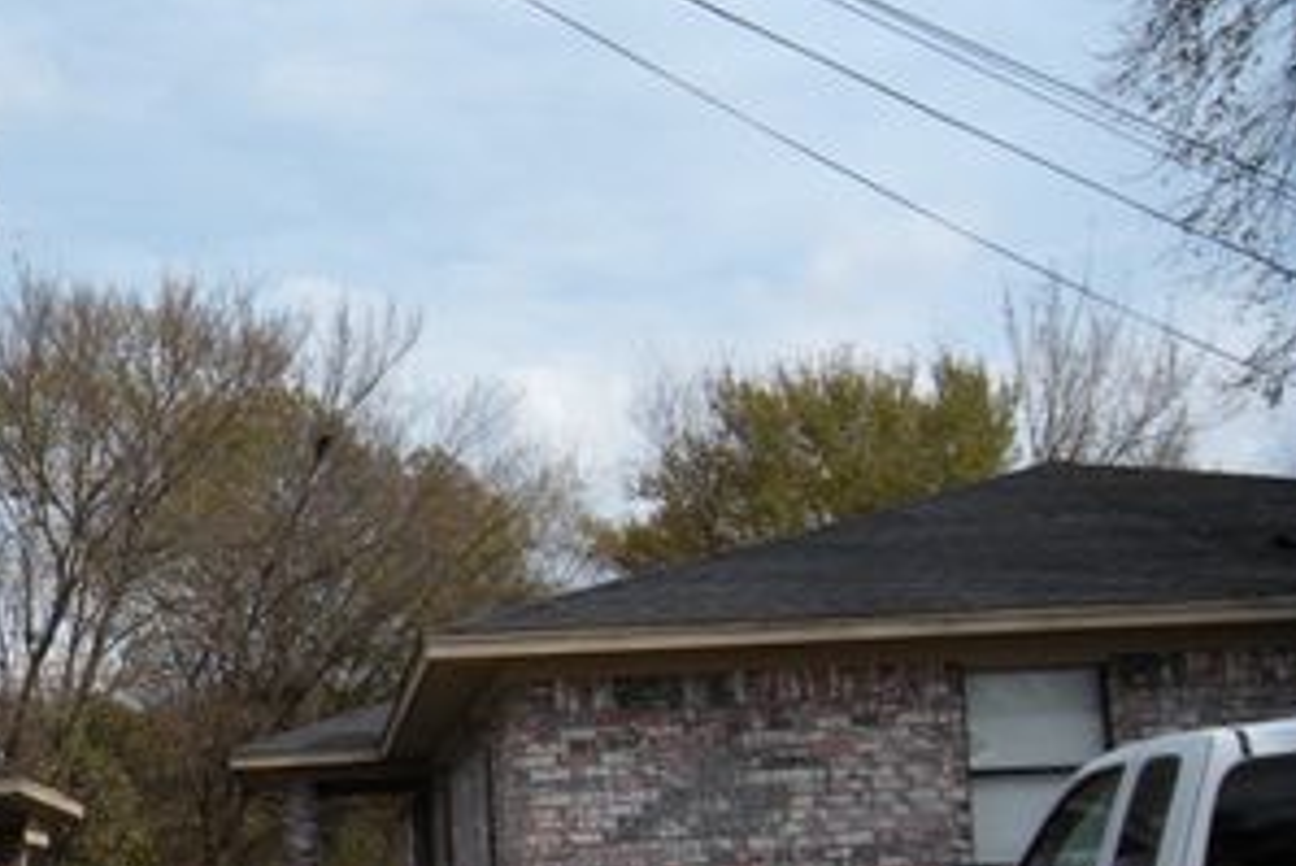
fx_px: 2197
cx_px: 222
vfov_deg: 22.2
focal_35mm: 61
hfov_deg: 31.8
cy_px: 564
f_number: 3.8
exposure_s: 1/710
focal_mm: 5.9
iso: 64
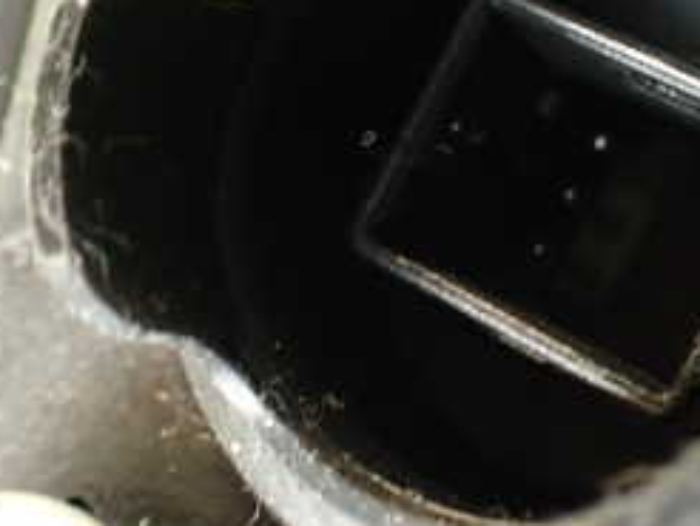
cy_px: 247
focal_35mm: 78
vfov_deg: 18.9
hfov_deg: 24.7
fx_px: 1579
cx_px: 515
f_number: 2.4
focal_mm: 5.79
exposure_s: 1/30
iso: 500
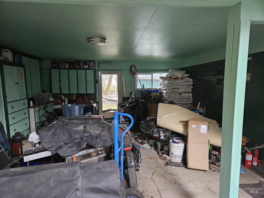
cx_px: 132
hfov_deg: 73.9
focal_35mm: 23
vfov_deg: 58.9
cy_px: 99
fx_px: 175
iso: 640
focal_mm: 5.4
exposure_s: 1/40
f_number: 1.8
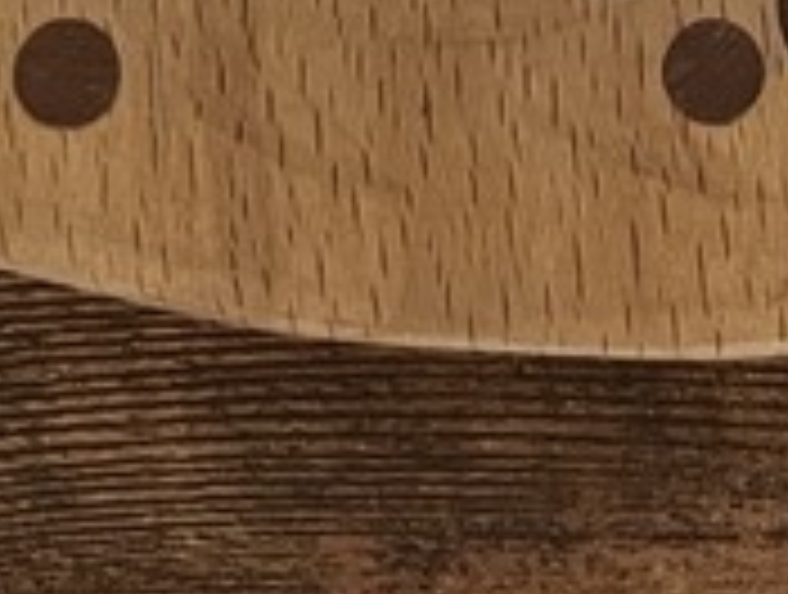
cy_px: -1341
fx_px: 3901
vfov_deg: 7.4
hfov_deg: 11.5
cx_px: 504
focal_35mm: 171
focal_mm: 5.1
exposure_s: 1/59
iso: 250
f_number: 1.6
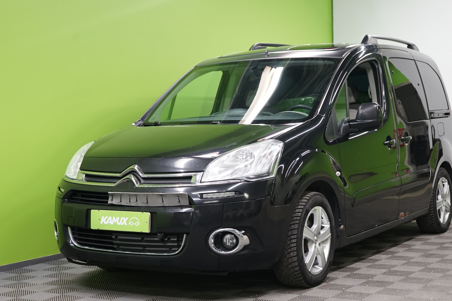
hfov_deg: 32.8
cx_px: 256
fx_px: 766
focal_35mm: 61
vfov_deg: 22.2
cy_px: 170
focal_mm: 52
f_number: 5.6
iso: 1250
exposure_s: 1/50
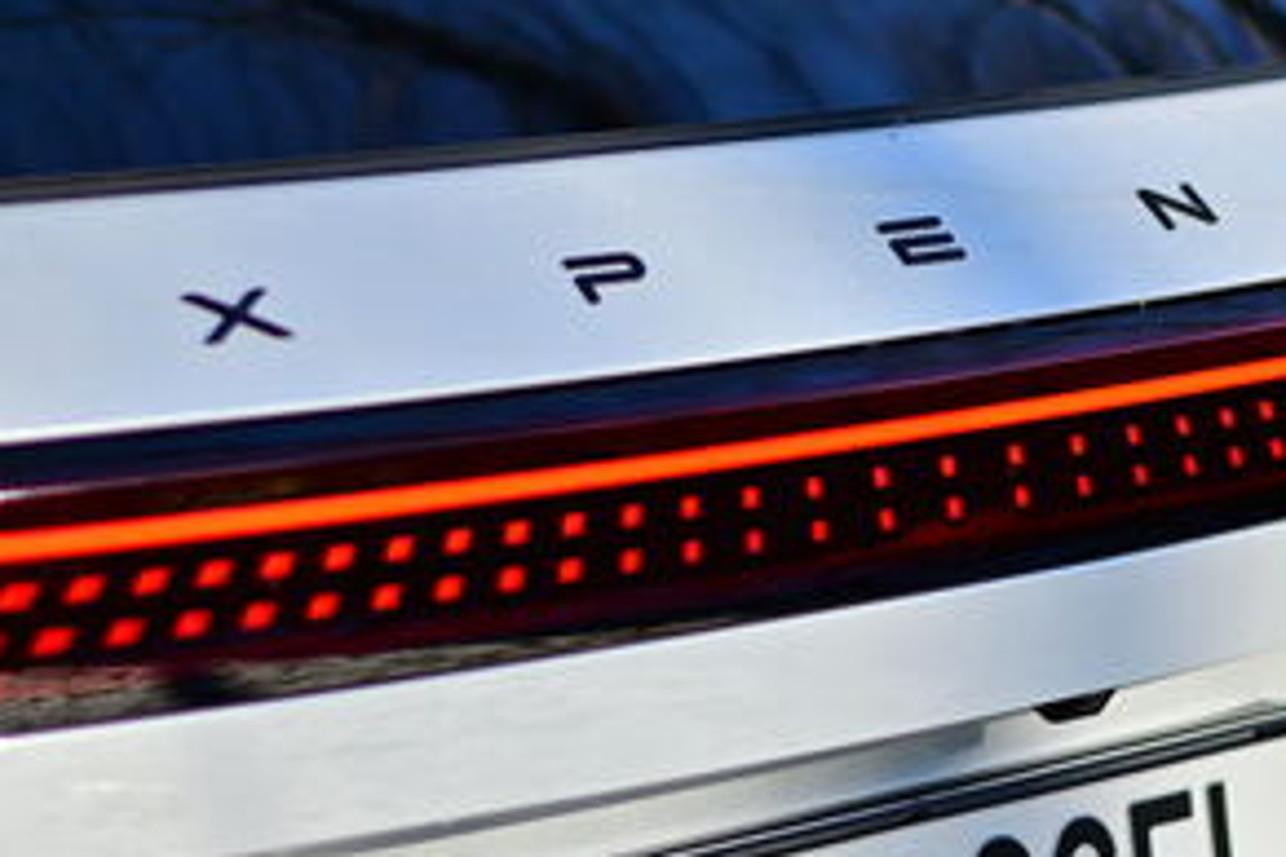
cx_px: 1003
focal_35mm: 158
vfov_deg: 8.7
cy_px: 285
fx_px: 5644
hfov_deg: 12.9
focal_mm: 50
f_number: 2
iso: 100
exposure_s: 1/2500
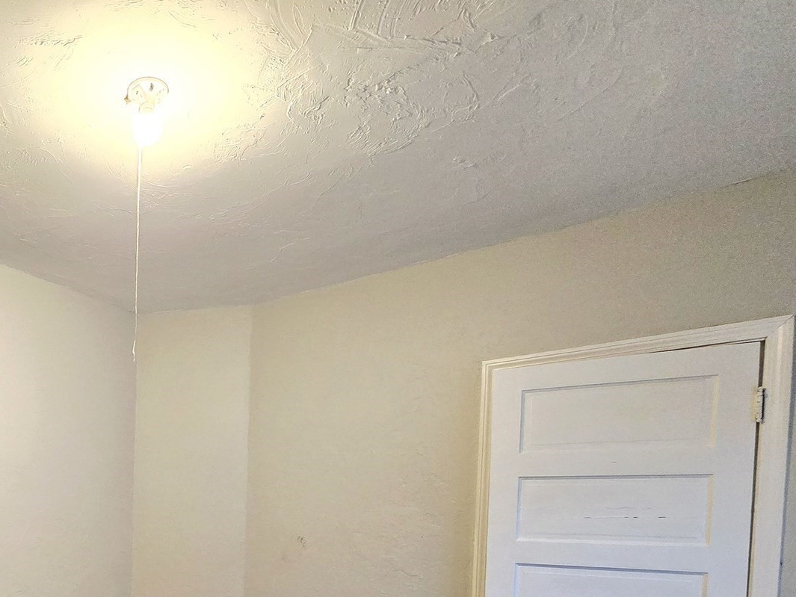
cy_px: 532
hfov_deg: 61.8
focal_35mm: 25
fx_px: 575
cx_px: 127
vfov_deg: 49.2
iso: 500
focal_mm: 2.2
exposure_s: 1/60.2
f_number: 2.2
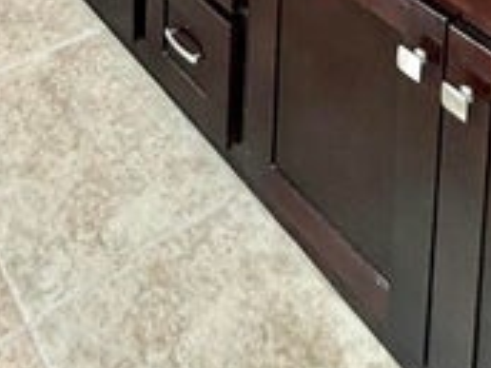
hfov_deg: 34.8
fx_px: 738
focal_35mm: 52
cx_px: 54
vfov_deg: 16.8
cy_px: -439
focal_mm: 2.22
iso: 50
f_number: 2.2
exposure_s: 1/120
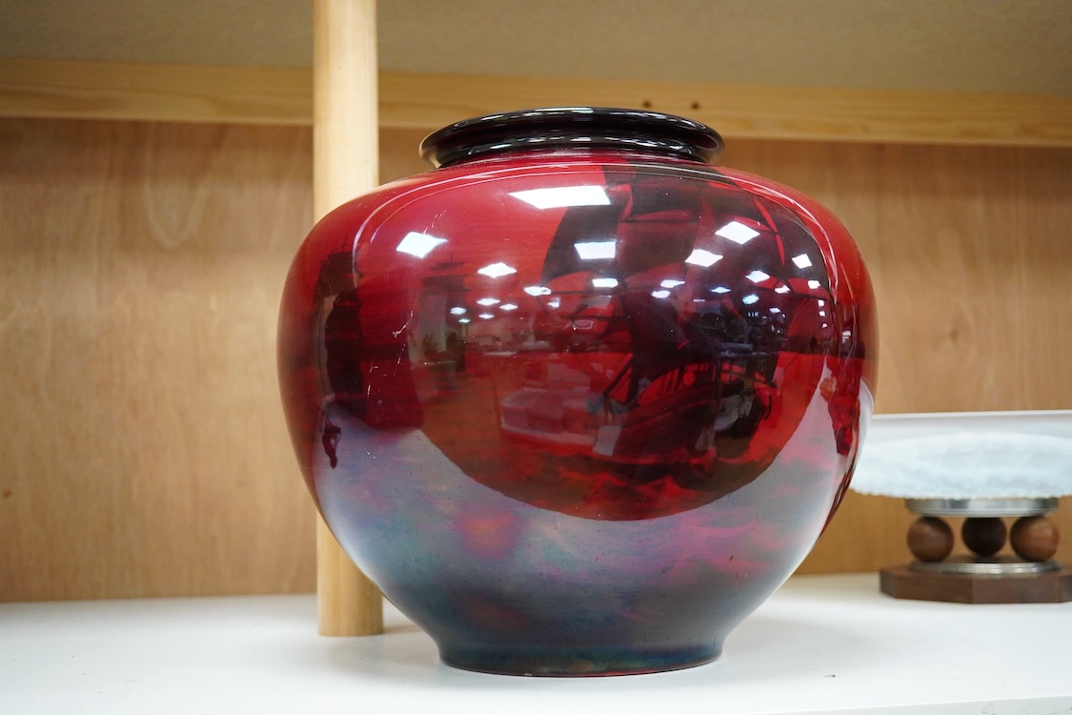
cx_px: 536
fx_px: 1340
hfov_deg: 43.6
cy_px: 358
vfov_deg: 29.9
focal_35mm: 45
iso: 3200
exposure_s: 1/200
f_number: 5.6
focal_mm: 30
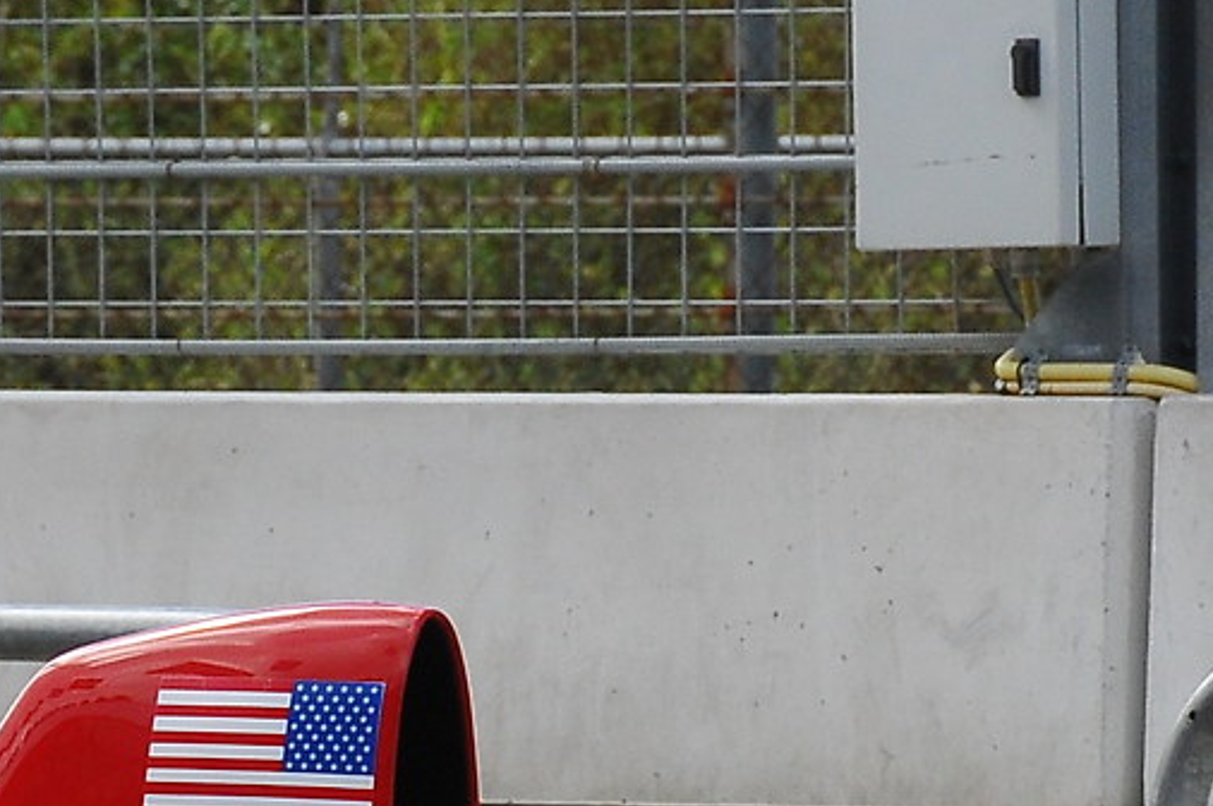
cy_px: 1492
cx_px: 734
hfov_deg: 3.6
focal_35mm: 569
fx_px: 19147
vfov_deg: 2.4
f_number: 8
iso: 400
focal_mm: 80
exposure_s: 1/500
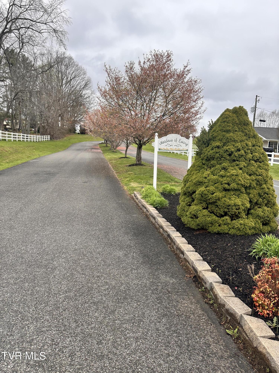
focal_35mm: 24
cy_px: 186
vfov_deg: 71.6
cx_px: 140
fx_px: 258
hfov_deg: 56.8
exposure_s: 1/1412
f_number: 1.78
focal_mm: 6.86
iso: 80
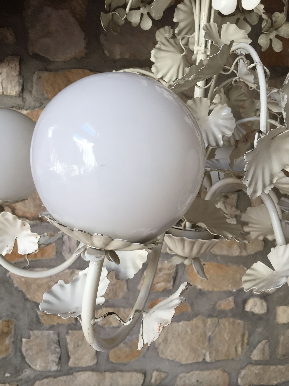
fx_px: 323
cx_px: 144
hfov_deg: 48.2
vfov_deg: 61.7
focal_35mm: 29
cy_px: 193
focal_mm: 4.15
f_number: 2.2
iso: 32
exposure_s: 1/33
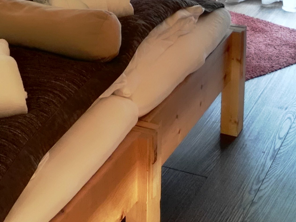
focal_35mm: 92
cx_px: -86
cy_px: -80
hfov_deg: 19.7
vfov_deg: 15.2
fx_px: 787
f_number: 2
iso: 140
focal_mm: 2.96
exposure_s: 1/30
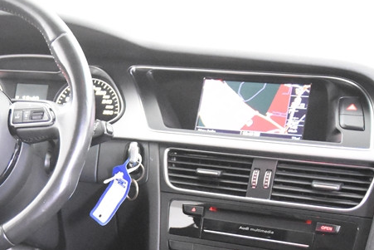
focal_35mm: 75
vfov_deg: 17.9
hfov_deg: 25.8
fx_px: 779
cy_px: 233
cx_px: 13
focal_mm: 22
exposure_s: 1/30
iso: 11400
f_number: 3
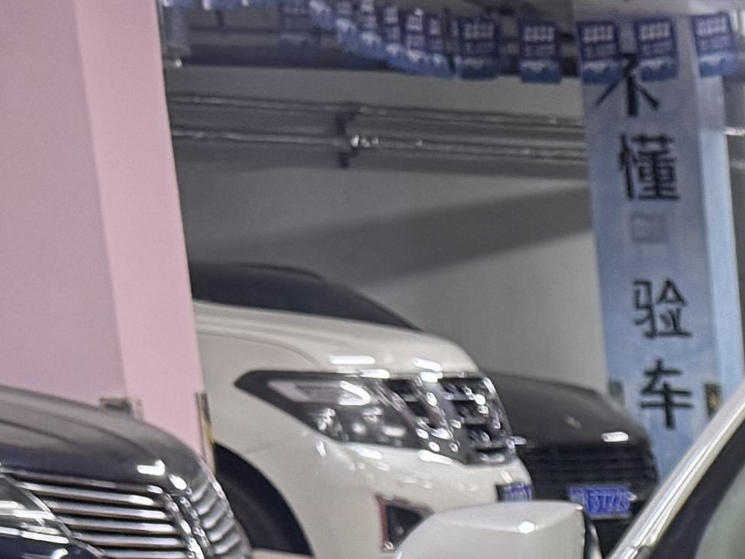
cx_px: 1615
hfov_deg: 12.2
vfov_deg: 9.5
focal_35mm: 138
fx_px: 2970
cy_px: 1384
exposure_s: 1/50
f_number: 1.78
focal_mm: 6.76
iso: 160
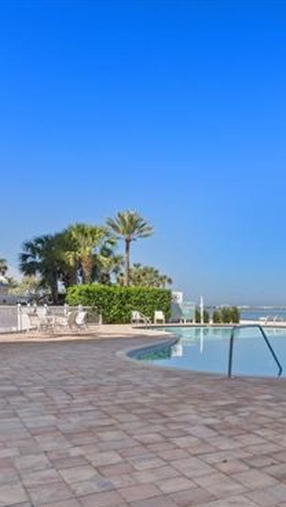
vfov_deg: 57.2
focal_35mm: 34
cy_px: 319
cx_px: 243
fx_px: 458
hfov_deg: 33.3
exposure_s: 1/30
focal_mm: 17
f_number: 8
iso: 320
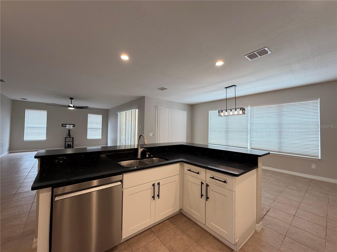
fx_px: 136
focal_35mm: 14
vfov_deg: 85.7
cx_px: 168
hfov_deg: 102.1
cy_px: 126
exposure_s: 1/120
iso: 125
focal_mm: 2.22
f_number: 2.2
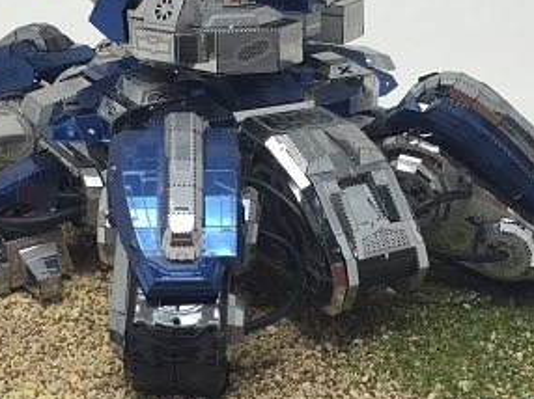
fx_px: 1002
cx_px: 181
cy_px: 186
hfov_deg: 29.7
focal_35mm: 65
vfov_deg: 22.6
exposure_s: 1/120
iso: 50
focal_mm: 4.15
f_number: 2.2
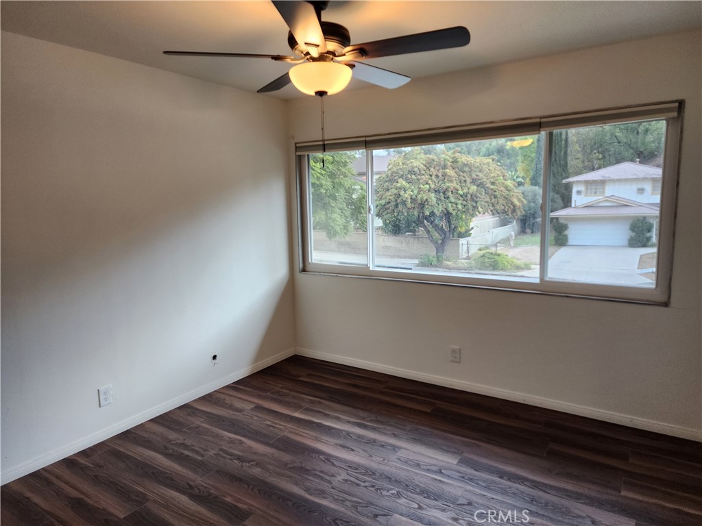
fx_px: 466
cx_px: 351
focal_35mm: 23
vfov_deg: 58.9
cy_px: 263
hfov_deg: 73.9
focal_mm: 6.4
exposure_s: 1/180
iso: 200
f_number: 1.8
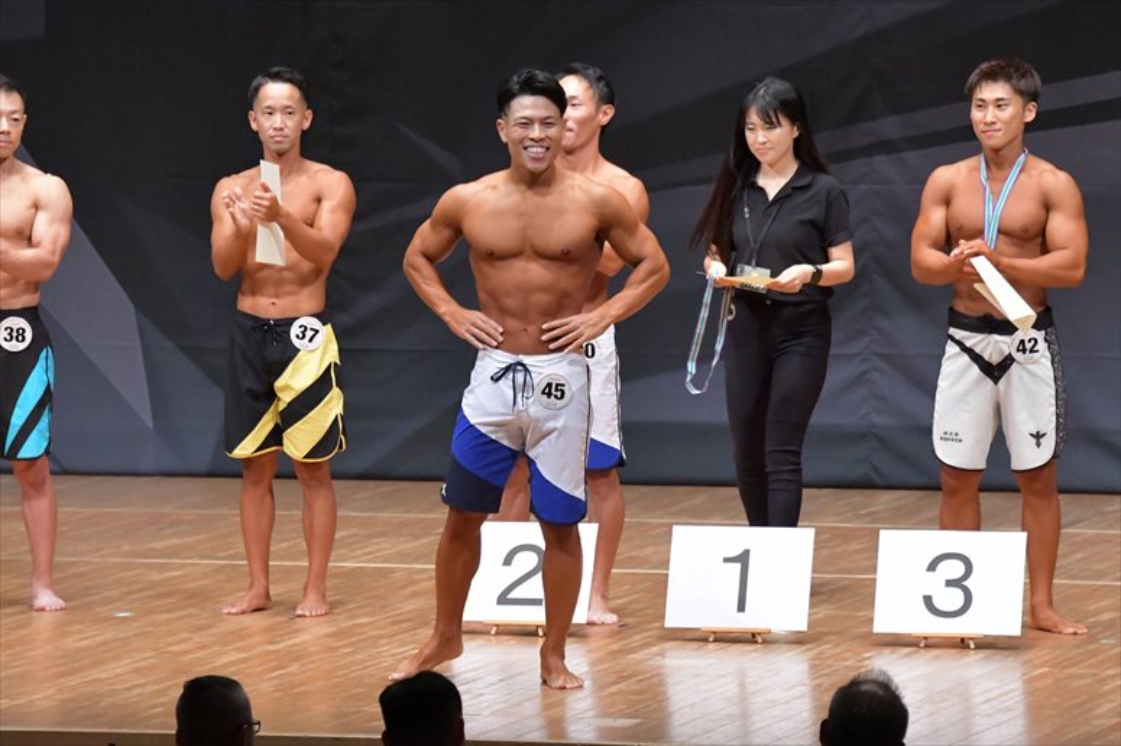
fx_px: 8404
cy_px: 373
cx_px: 560
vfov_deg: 5.1
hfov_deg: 7.6
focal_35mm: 270
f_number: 5.6
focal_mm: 180
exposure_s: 1/400
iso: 8000
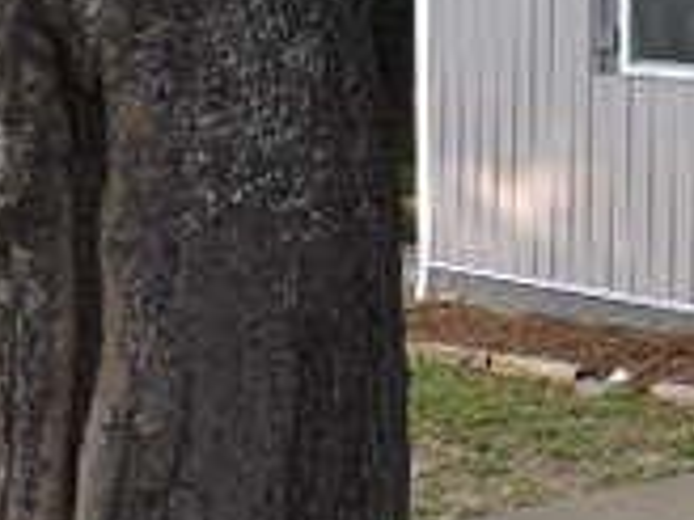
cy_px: -97
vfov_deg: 11.3
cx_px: 1185
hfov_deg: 13.9
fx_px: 2586
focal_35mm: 129
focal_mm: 5.9
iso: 100
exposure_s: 1/100
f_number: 3.2
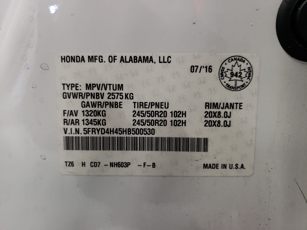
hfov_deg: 67.3
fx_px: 231
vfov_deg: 53.1
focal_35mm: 26
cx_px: 154
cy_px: 115
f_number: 1.5
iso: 248
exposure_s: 1/40
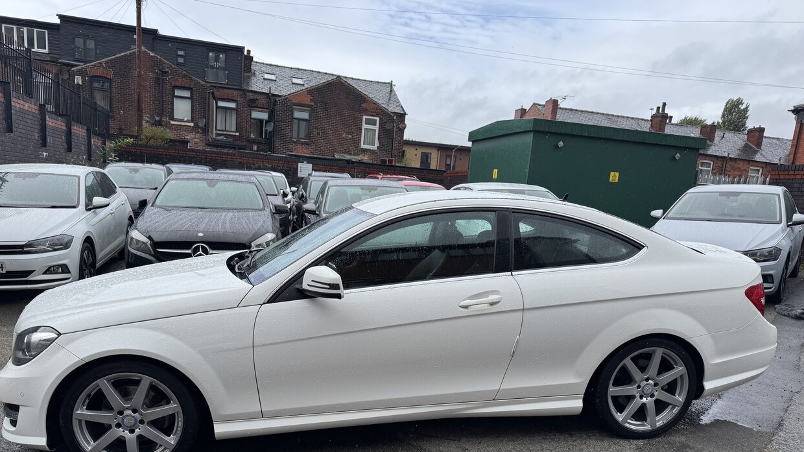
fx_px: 576
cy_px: 310
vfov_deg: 42.2
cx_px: 394
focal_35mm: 27
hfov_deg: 69.9
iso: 80
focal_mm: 6.76
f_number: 1.78
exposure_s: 1/2833
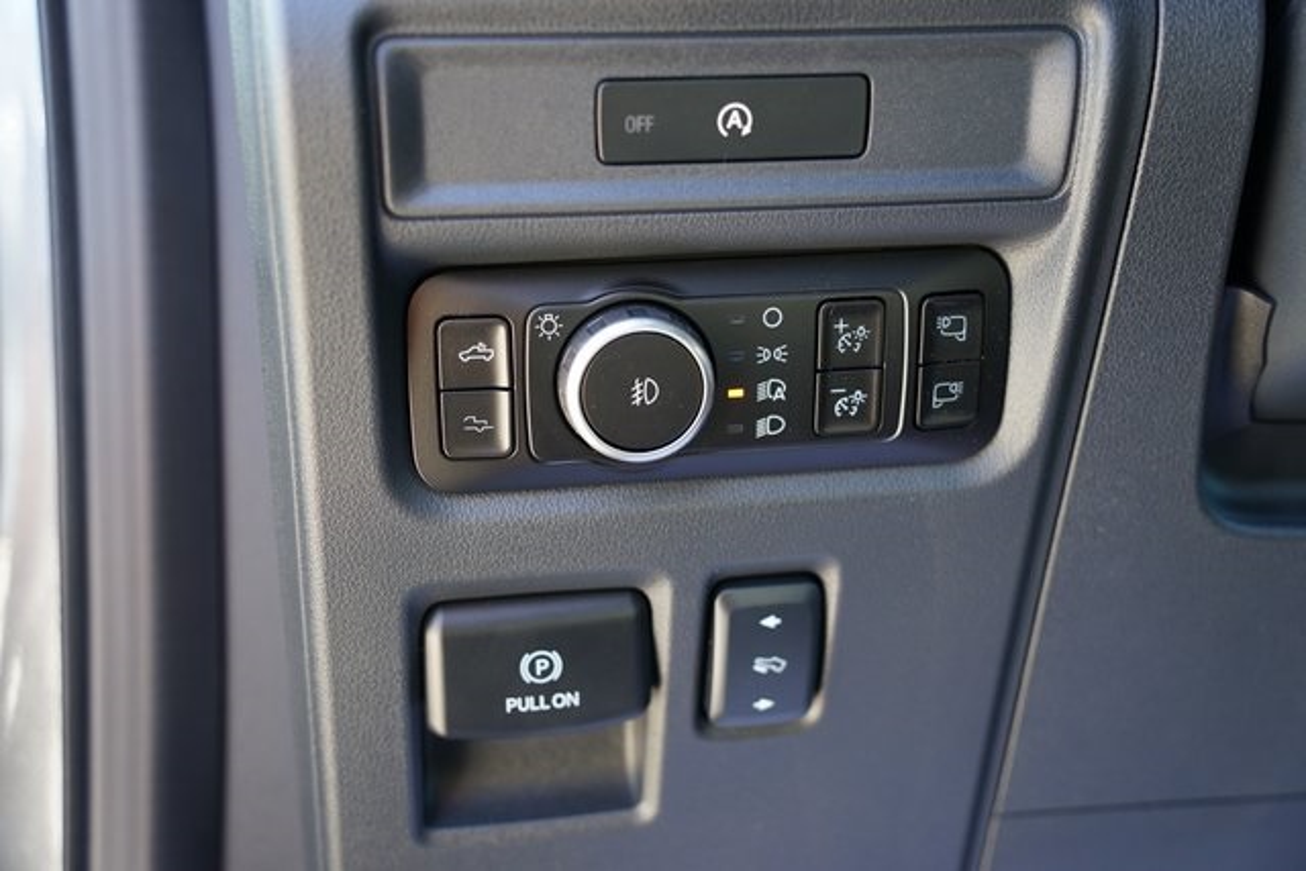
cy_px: 436
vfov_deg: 31.2
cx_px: 653
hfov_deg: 45.4
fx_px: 1560
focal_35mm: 43
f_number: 4
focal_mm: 43
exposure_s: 1/60
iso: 500
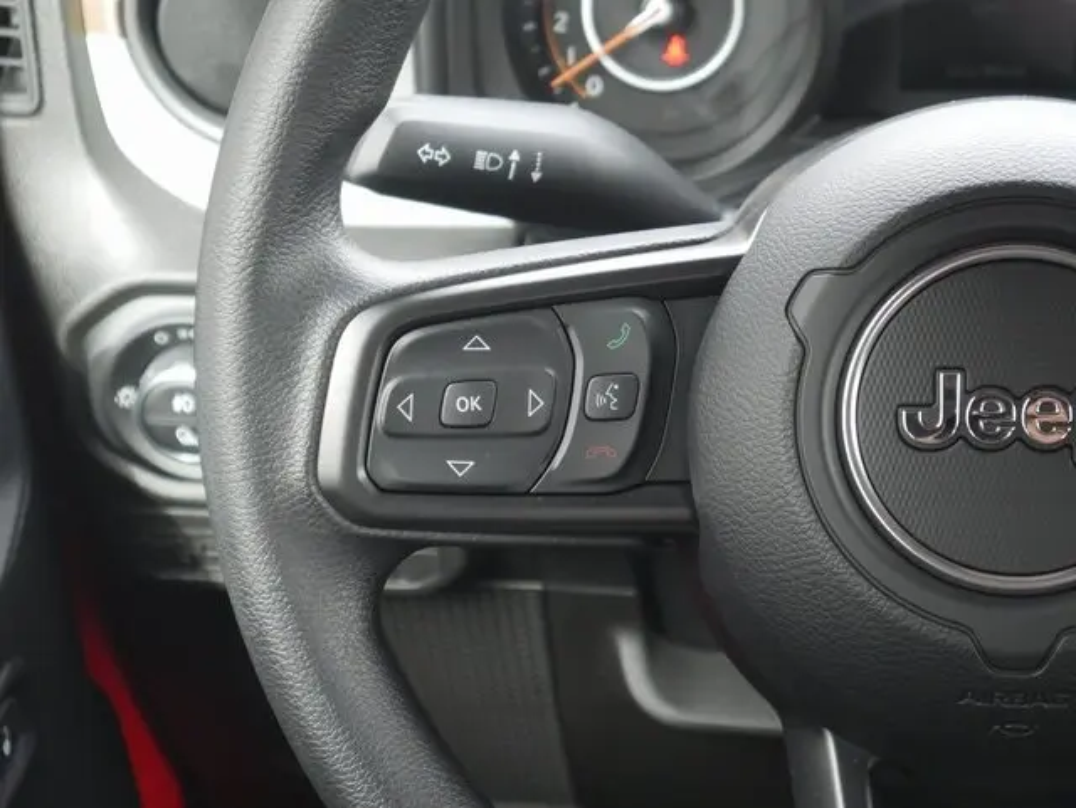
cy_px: 404
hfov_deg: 23.3
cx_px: 538
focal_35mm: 84
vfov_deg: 17.6
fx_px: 2613
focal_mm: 42
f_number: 5.6
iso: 2000
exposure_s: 1/100
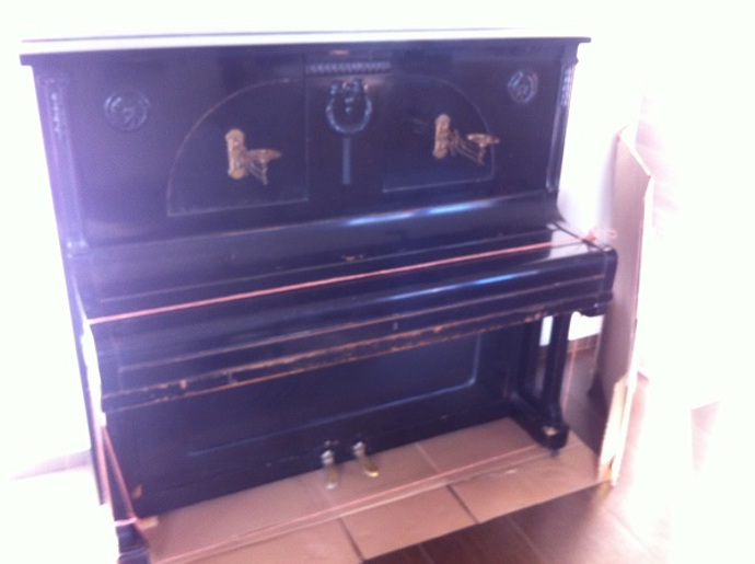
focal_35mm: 35
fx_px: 762
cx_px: 378
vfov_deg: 40.6
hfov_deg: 52.7
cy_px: 282
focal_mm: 3.85
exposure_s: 1/15
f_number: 2.8
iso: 125
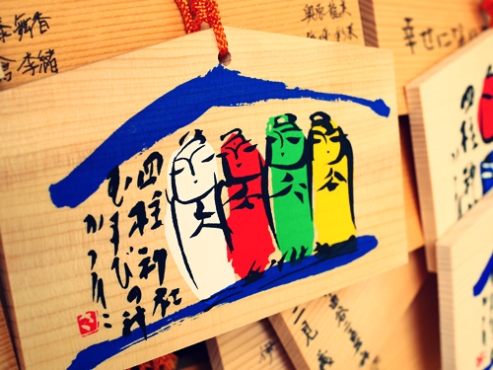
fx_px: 712
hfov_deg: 38.2
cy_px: 185
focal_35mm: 50
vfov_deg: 29.1
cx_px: 246
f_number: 4.2
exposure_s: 1/125
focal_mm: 25
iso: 200
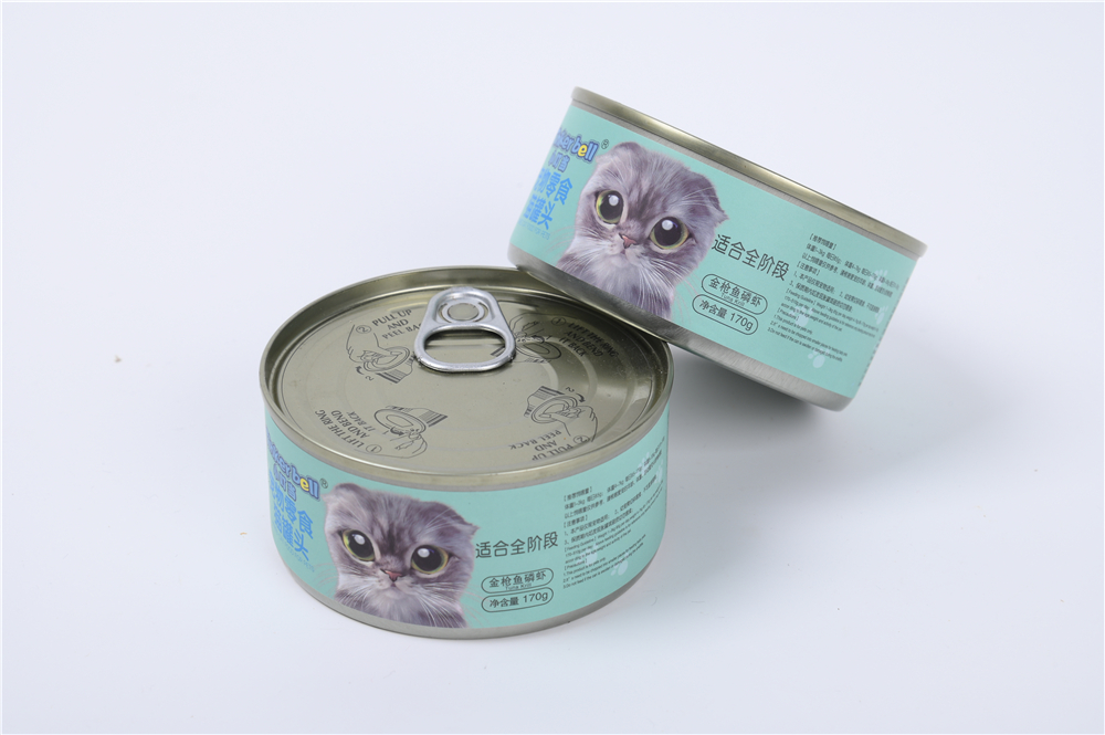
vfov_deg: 11.4
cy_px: 368
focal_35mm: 120
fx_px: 3680
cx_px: 552
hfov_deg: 17.1
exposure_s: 1/125
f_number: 11
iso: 100
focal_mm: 120
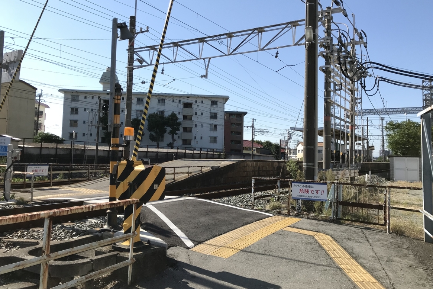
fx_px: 361
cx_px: 215
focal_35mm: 30
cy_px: 134
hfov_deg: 61.9
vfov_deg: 43.6
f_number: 1.8
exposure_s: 1/1996
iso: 20
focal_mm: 3.99
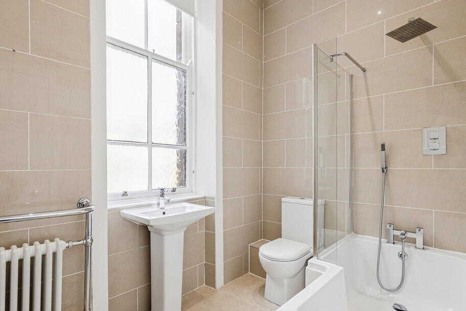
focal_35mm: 18
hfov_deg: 89.9
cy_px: 161
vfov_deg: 67.4
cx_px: 221
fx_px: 233
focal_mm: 16
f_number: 8
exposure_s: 1/100
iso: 1000
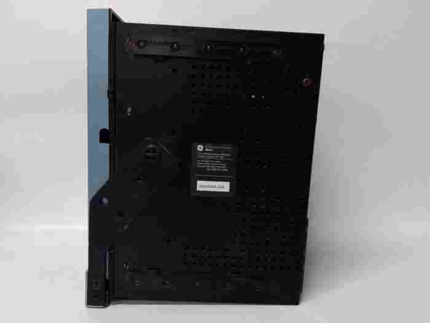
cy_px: 162
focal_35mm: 27
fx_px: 335
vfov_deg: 51.4
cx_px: 215
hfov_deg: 65.3
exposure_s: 1/33
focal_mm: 3.79
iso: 246
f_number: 2
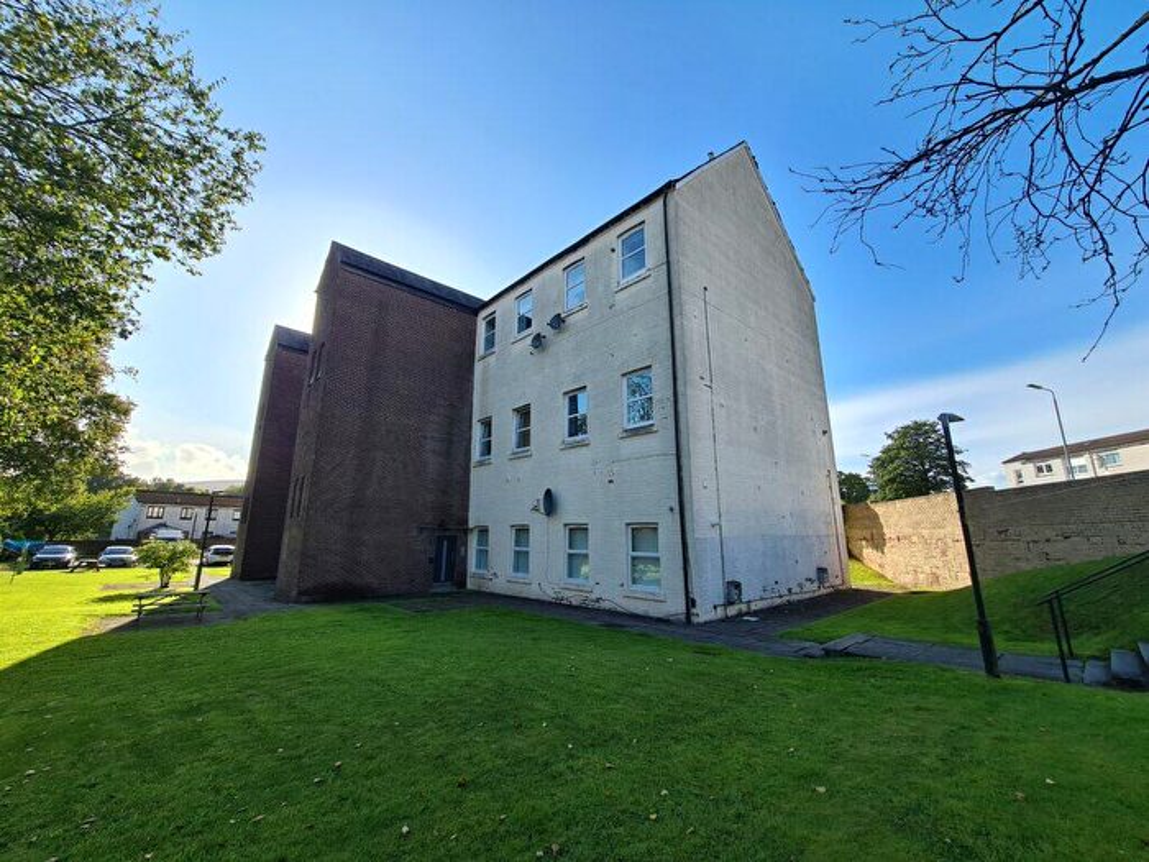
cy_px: 431
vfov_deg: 89.9
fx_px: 432
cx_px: 574
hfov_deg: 106.2
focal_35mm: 13
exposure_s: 1/1212
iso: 64
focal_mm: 2.22
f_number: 2.2
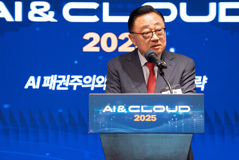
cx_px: 115
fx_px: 1826
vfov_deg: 5.0
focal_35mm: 275
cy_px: 72
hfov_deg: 7.5
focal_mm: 200
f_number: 2.8
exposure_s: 1/250
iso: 1250
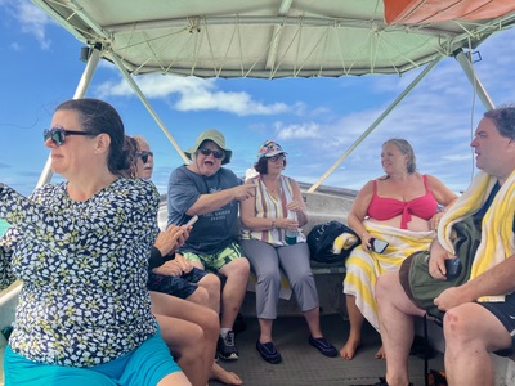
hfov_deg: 63.4
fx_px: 417
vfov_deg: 49.7
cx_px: 258
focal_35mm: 28
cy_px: 193
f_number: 1.8
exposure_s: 1/1245
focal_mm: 3.99
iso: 32
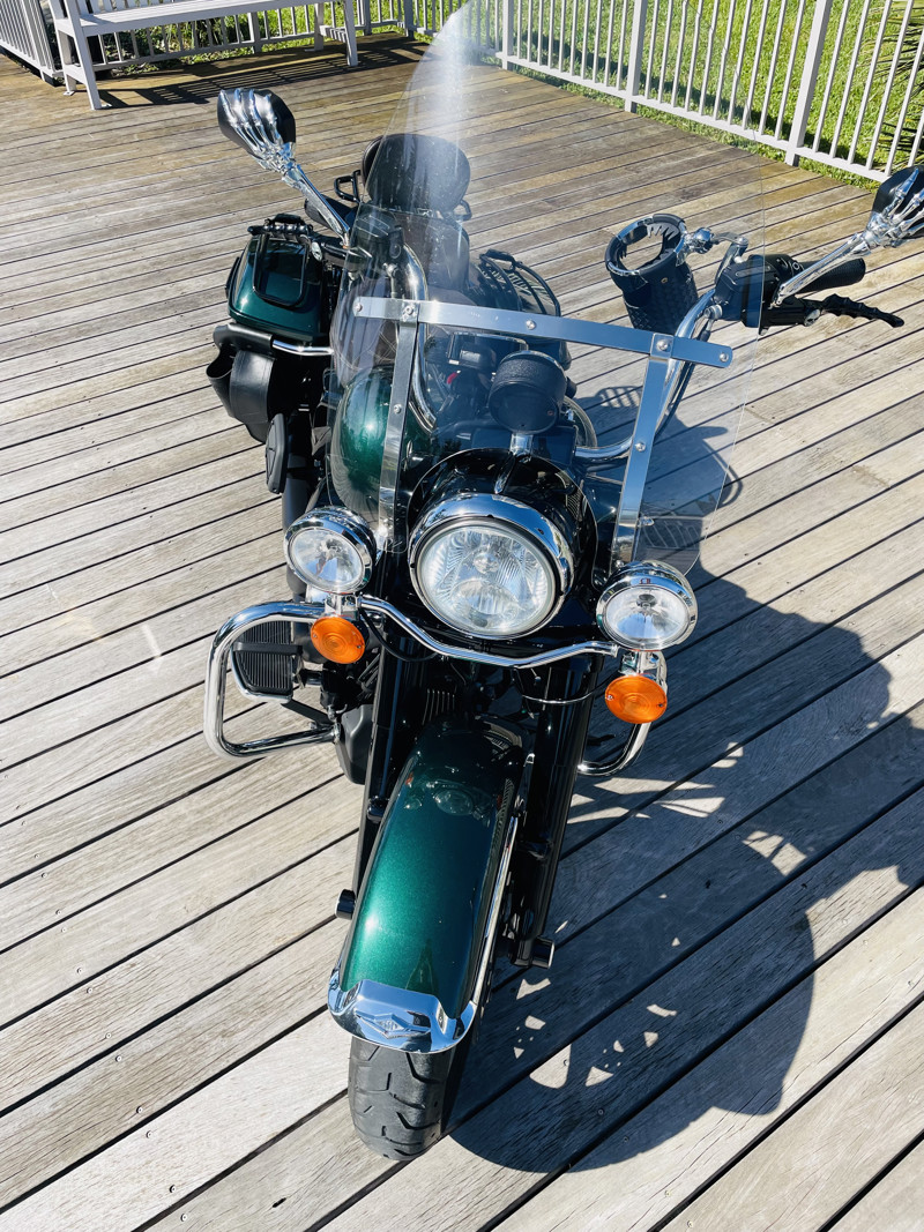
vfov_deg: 67.3
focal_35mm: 26
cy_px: 616
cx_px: 462
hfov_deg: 53.1
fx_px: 926
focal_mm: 4.2
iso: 32
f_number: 1.6
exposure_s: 1/2212
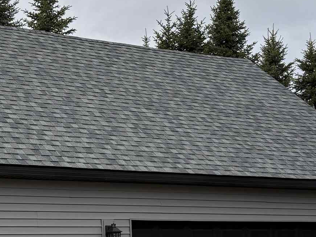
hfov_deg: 20.9
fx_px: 840
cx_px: 40
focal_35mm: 92
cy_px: 164
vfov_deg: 16.0
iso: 50
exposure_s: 1/2747
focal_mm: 5.96
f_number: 1.6
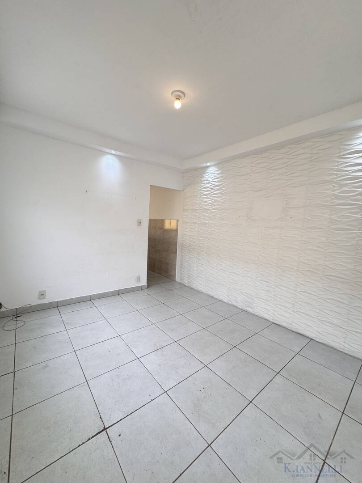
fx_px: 195
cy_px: 242
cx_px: 181
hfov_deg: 85.7
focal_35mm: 14
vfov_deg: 102.1
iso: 64
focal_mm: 2.22
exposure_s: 1/120
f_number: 2.2
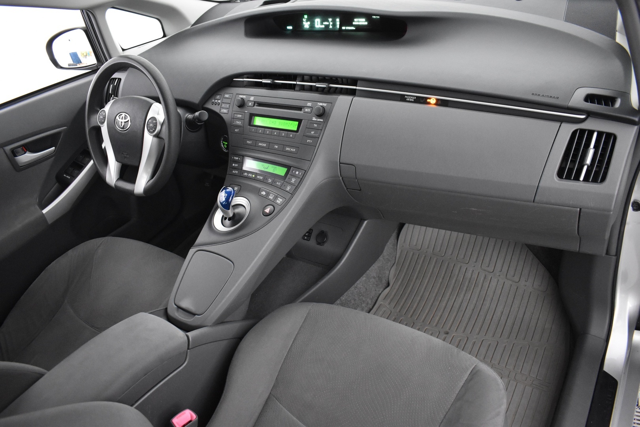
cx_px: 320
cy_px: 214
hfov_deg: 67.4
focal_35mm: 27
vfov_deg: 47.9
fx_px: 480
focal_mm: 18
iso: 3200
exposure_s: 1/30
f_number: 3.5
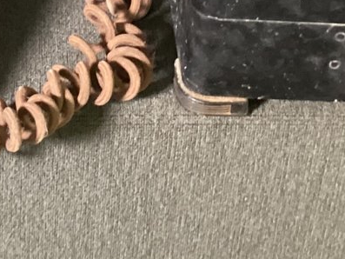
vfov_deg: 12.2
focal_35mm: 118
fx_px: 1176
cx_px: 53
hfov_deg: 16.5
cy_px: -75
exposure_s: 1/30
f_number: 2.4
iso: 640
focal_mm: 3.3
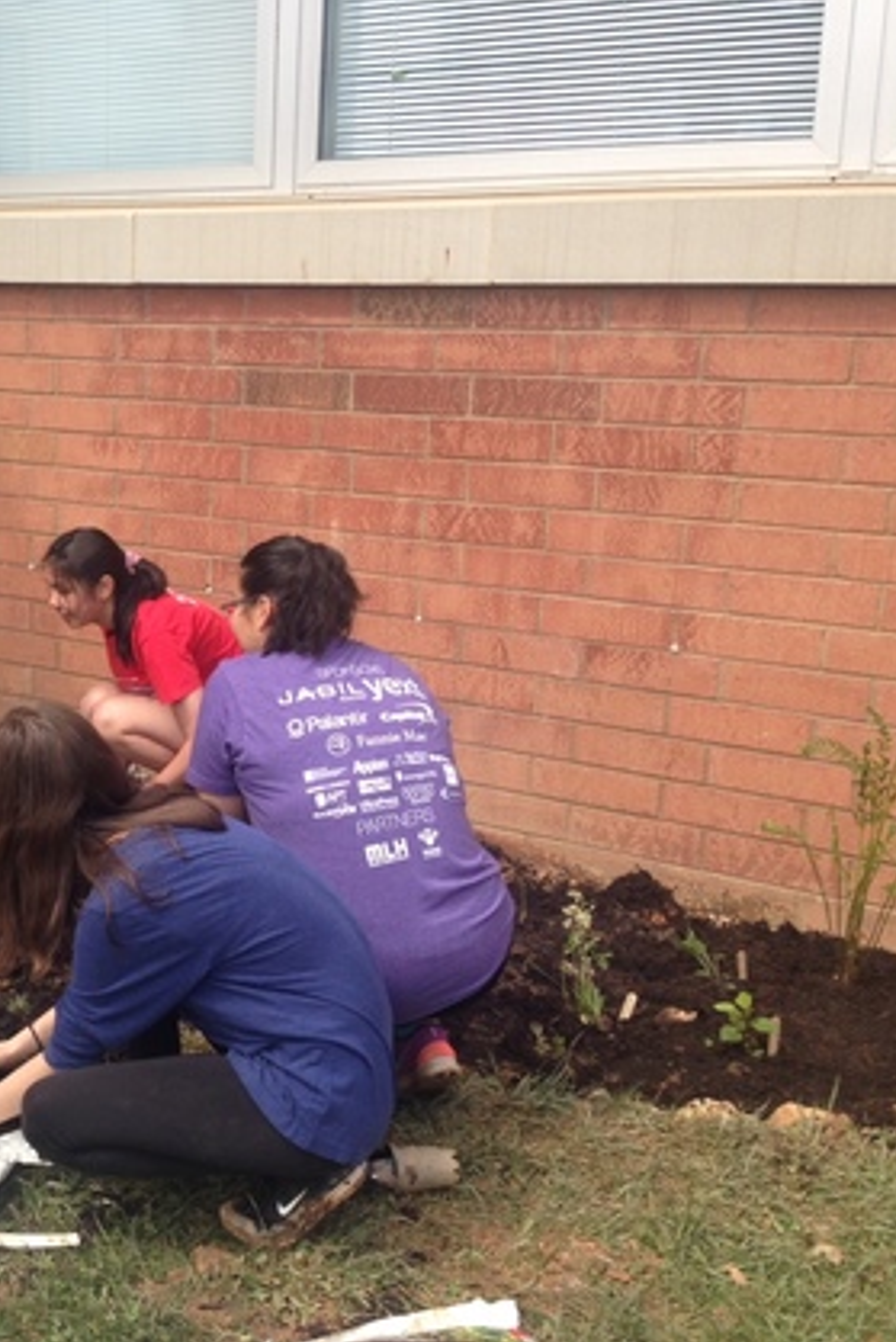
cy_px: 671
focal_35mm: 46
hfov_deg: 27.7
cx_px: 22
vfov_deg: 42.7
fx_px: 1716
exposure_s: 1/547
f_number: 2.4
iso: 50
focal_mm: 4.12
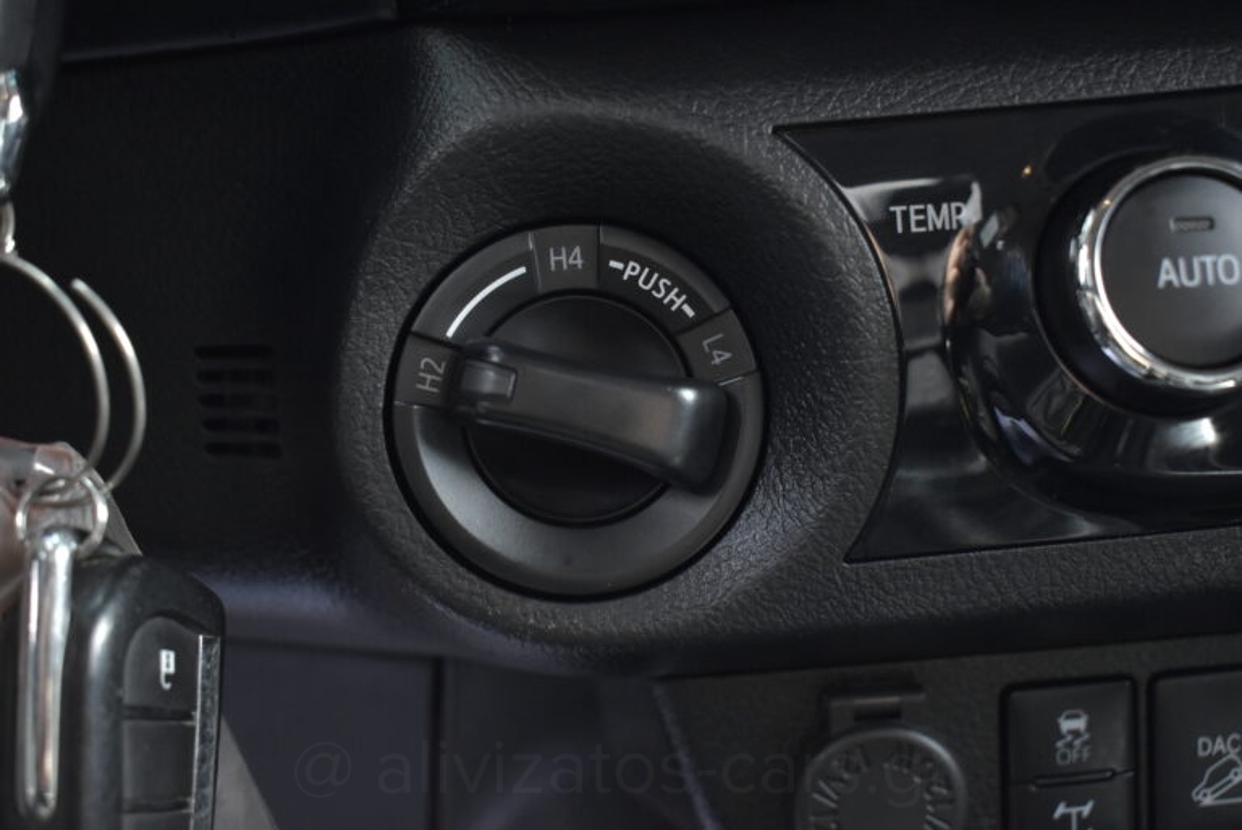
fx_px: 1605
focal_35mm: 46
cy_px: 415
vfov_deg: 29.0
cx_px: 621
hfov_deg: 42.3
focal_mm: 31
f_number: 4.2
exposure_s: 1/320
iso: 1600
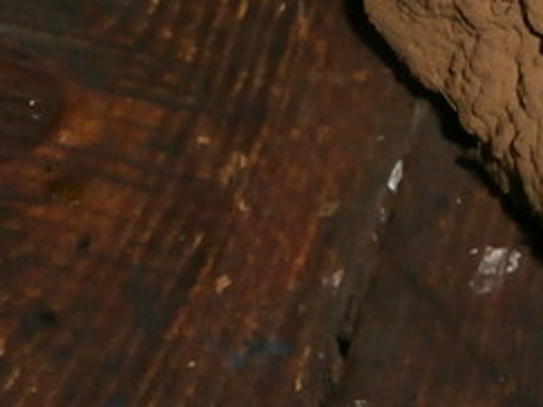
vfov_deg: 12.5
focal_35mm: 114
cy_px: -168
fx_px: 1787
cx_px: 379
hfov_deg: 17.2
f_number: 2.8
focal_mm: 4.7
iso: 200
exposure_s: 1/30
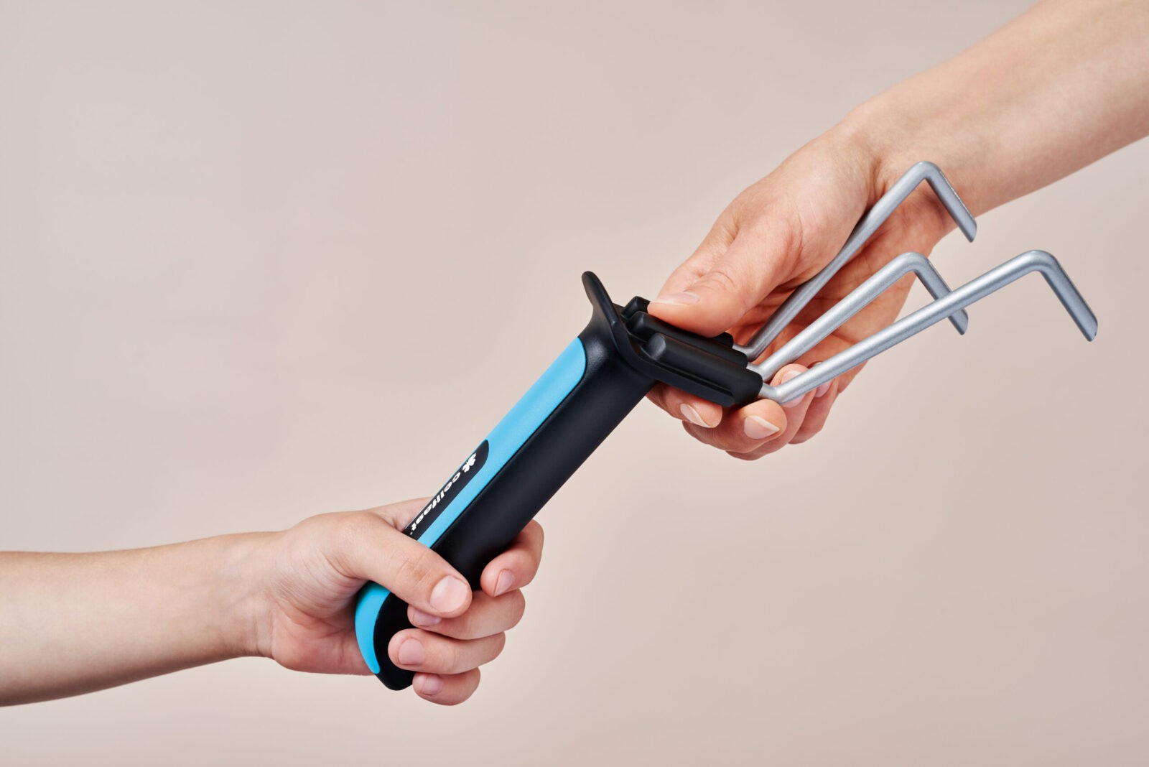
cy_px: 384
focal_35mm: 50
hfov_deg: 39.6
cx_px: 574
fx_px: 1596
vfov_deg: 27.0
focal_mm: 50
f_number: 11
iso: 100
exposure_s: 1/200
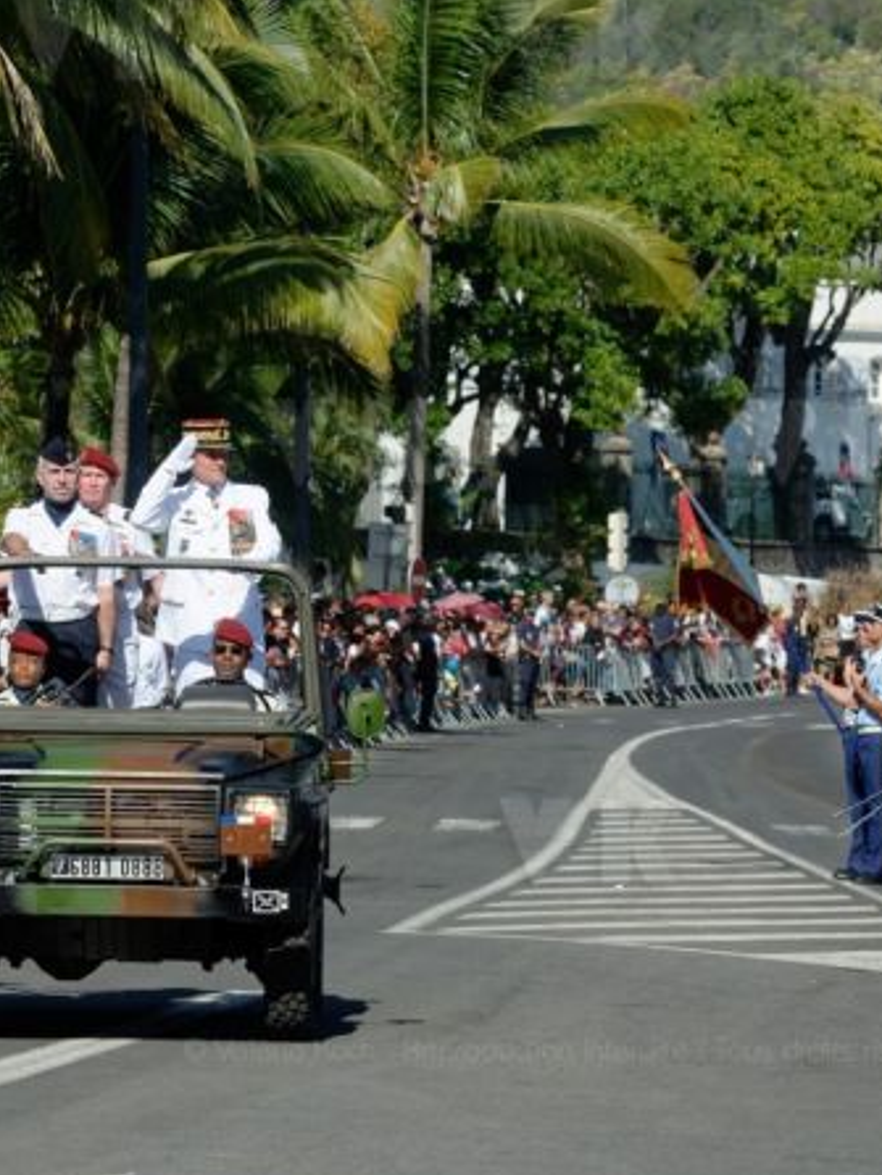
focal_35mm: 271
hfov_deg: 5.5
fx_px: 9193
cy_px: 522
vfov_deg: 7.3
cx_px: 584
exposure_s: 1/640
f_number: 5.6
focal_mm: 105
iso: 125
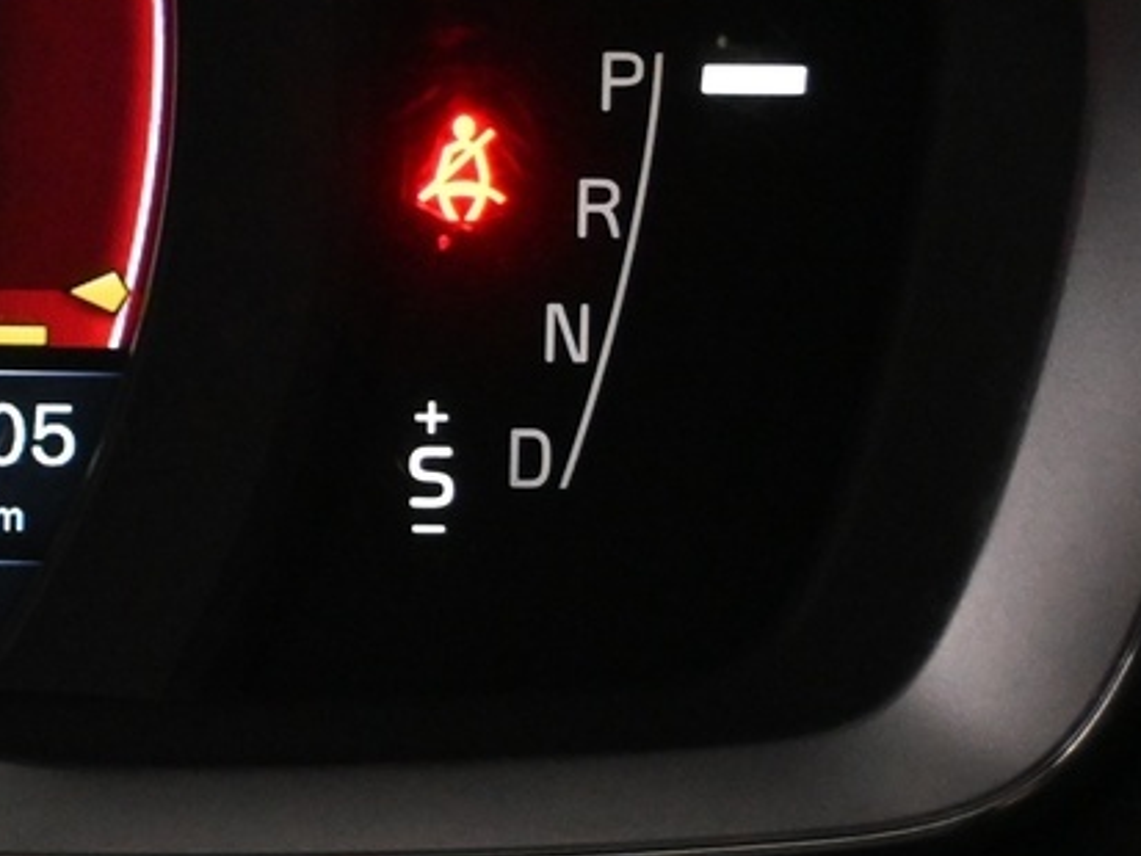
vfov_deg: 9.8
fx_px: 4940
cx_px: -945
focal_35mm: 150
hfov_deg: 12.1
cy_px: -8
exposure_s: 1/40
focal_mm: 26.5
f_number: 4.5
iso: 4000
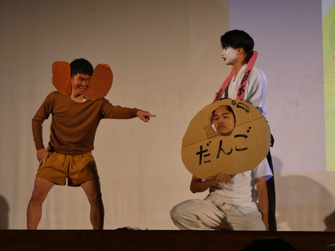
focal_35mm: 93
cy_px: 126
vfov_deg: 15.9
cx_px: 168
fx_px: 900
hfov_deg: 21.1
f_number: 4.7
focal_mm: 16.6
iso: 500
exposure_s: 1/80
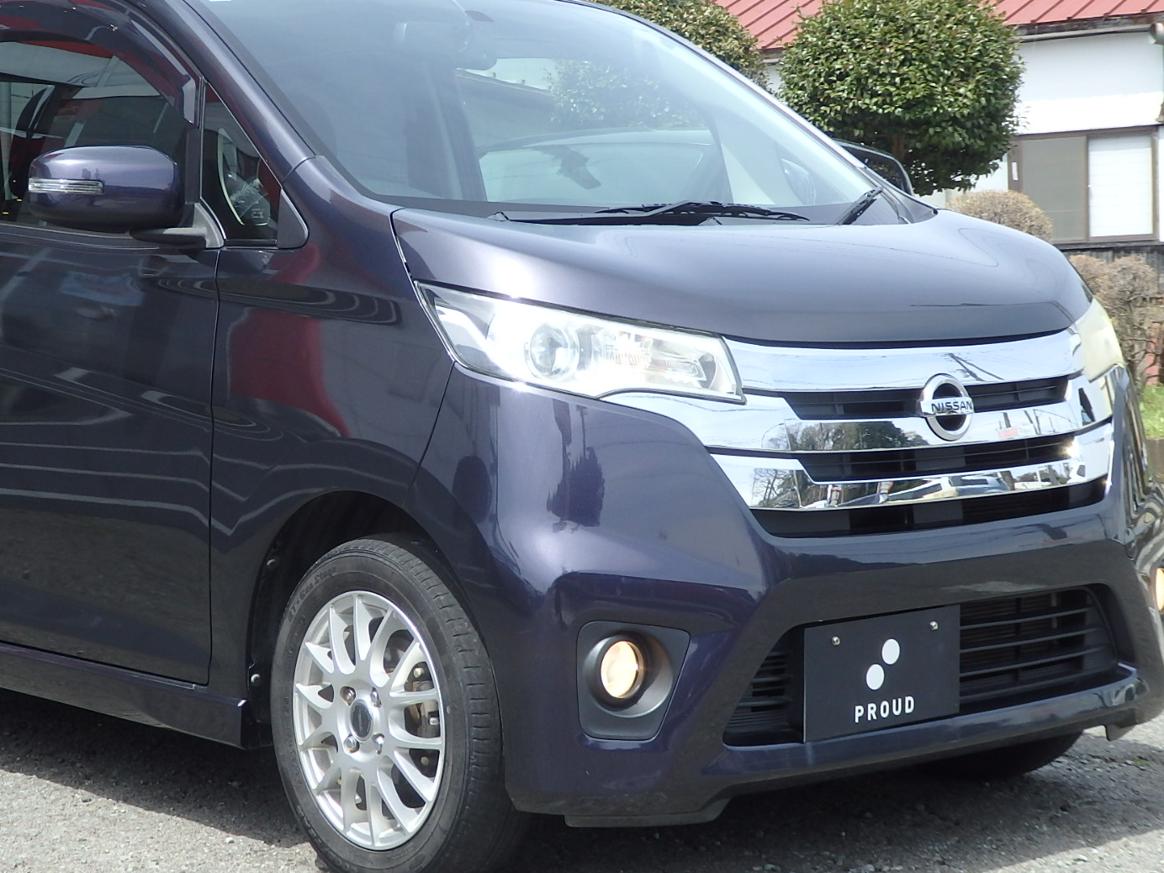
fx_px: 2287
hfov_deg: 28.4
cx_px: 422
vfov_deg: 21.6
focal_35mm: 68
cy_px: 383
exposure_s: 1/500
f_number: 11.2
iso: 125
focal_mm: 8.9
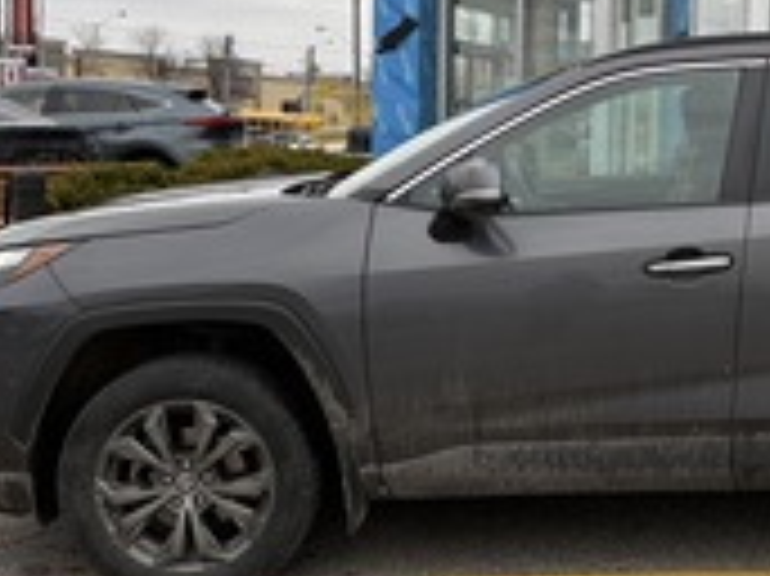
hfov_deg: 29.4
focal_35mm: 64
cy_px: 241
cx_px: 653
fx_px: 1423
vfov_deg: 22.9
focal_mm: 5.96
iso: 50
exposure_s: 1/430
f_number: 1.6
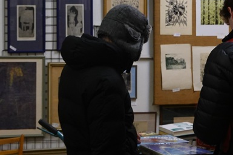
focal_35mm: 104
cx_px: 107
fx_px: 673
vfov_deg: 13.0
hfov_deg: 19.7
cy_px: 15
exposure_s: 1/25
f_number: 4
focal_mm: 19.03
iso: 800
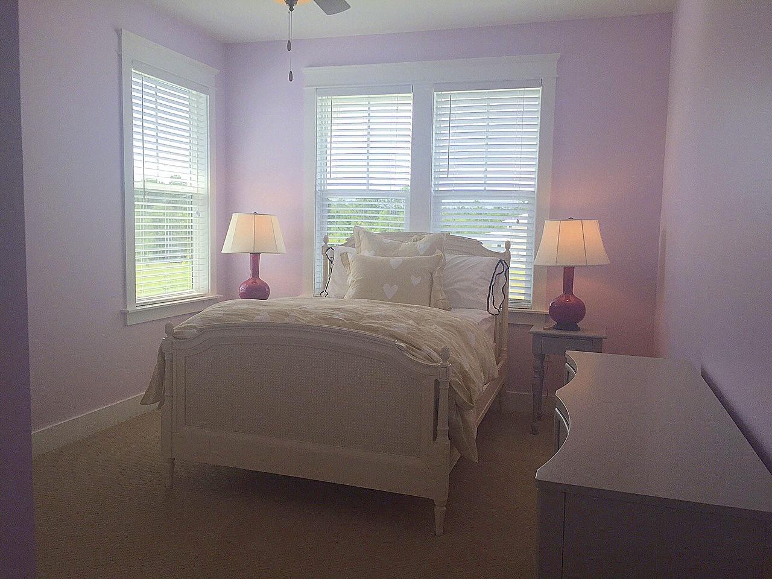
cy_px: 290
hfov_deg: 61.7
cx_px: 386
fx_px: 647
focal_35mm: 29
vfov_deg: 48.2
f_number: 2.2
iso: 32
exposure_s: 1/314
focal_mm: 4.15
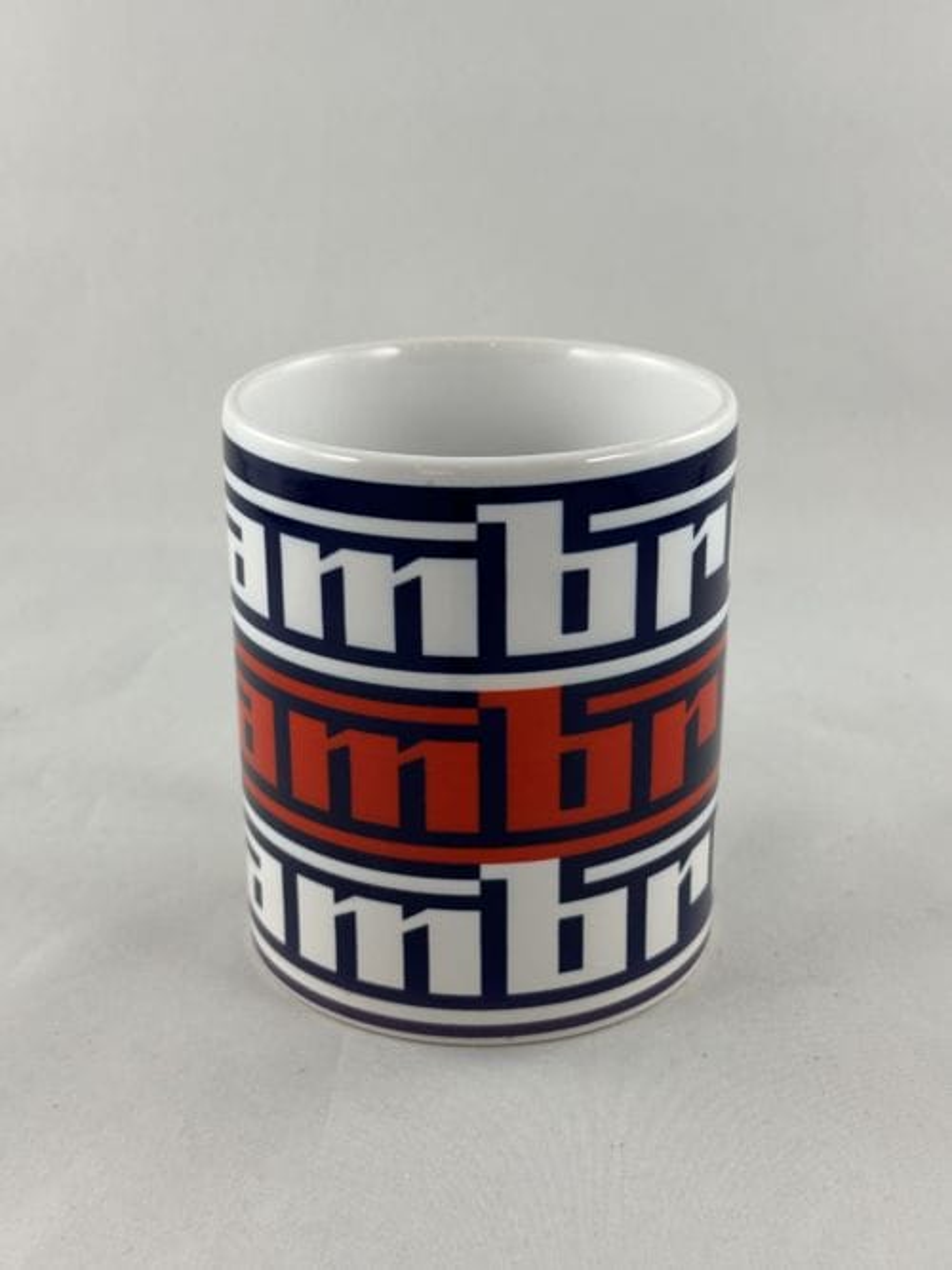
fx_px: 1761
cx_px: 476
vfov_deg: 39.7
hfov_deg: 30.3
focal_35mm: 48
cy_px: 635
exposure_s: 1/100
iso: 50
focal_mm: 6.86
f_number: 1.78
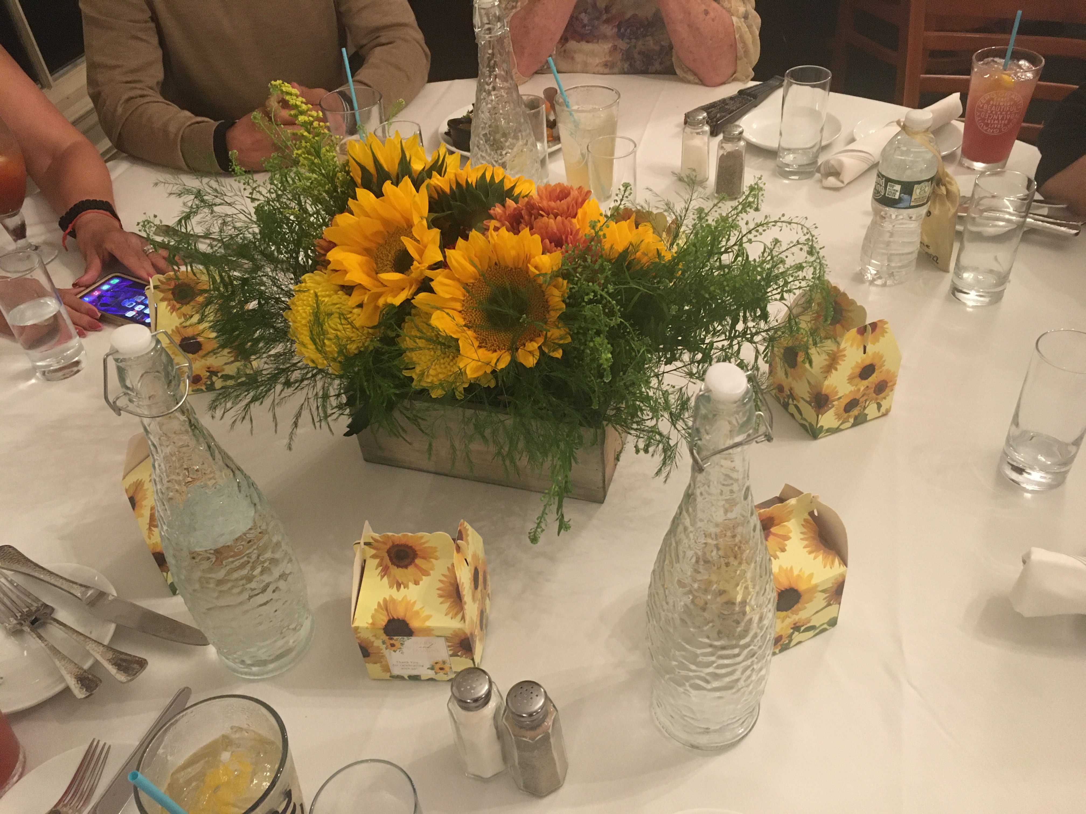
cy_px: 407
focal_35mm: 29
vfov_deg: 48.2
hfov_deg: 61.7
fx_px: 910
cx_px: 543
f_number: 2.2
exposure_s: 1/15
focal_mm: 4.15
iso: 200
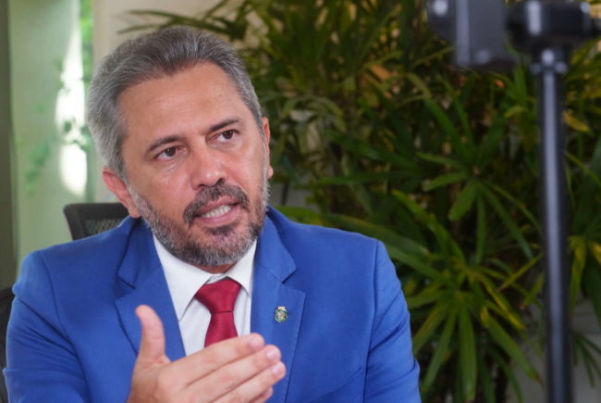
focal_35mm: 80
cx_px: 300
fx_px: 1337
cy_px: 202
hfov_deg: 25.3
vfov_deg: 17.1
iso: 5000
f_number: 7.1
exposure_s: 1/160
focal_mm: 80
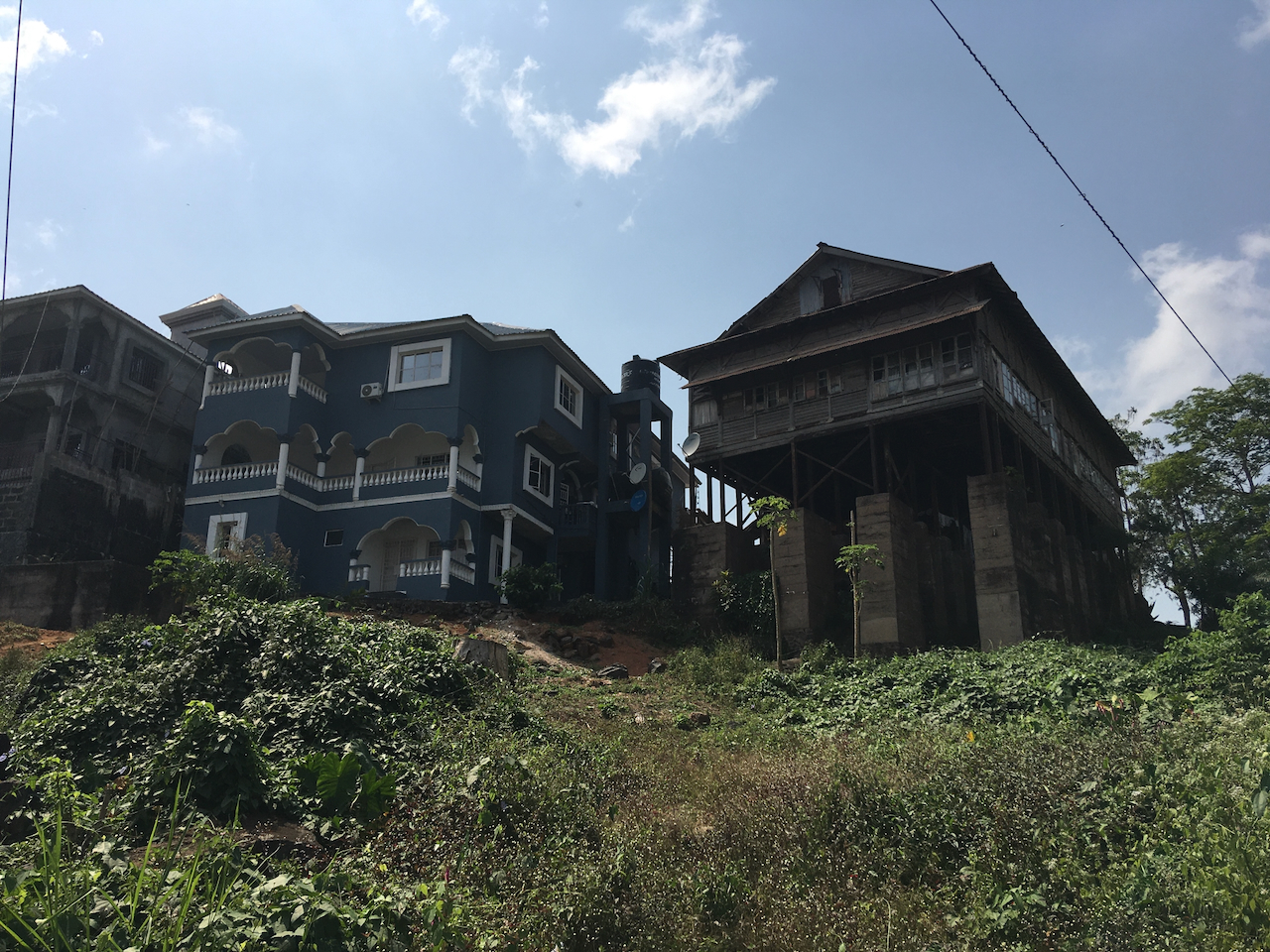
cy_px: 476
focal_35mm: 29
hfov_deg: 61.7
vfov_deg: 48.2
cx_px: 635
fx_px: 1064
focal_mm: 4.15
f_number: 2.2
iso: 25
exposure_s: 1/2564
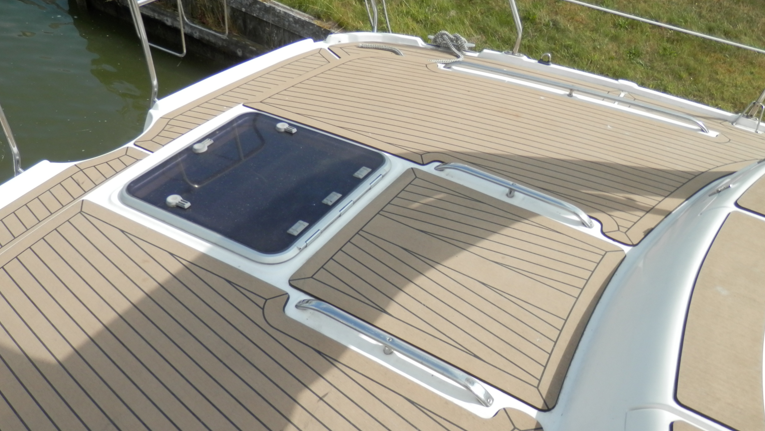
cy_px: 294
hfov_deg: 67.9
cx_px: 391
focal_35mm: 28
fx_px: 568
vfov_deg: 40.9
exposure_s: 1/160
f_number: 8.7
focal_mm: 4.5
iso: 80
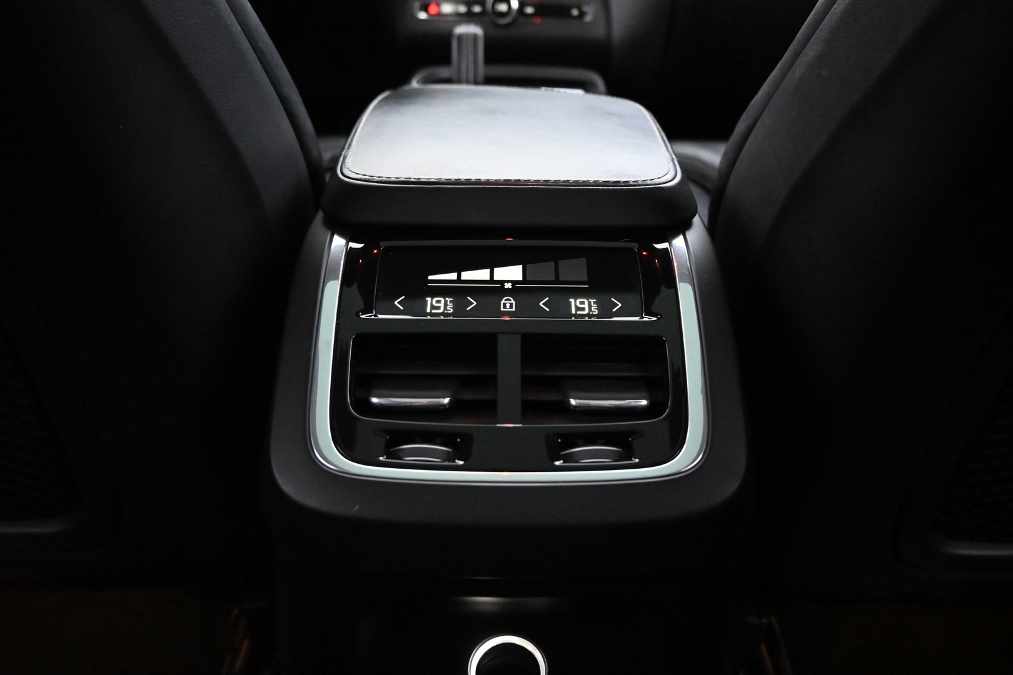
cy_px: 338
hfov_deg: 64.6
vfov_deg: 45.7
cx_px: 506
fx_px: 802
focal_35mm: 28
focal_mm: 19
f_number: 3.8
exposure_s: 1/30
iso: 8000
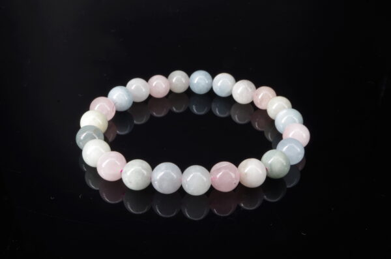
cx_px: 196
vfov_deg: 31.7
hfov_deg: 46.5
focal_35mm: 42
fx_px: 455
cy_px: 130
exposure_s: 1
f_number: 4
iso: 100
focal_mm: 28.13
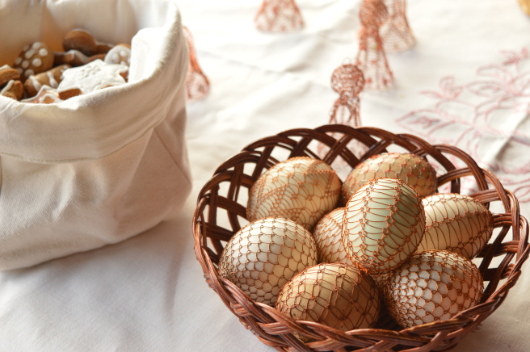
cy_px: 176
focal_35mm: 60
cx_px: 265
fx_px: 882
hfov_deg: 33.4
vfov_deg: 22.6
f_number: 4.8
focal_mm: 40
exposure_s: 1/30
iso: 200
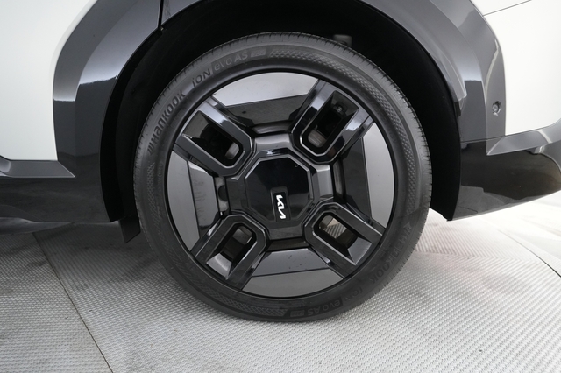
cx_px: 280
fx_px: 374
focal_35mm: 24
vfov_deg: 53.1
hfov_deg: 73.8
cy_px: 186
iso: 5000
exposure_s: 1/160
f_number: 2.8
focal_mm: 24
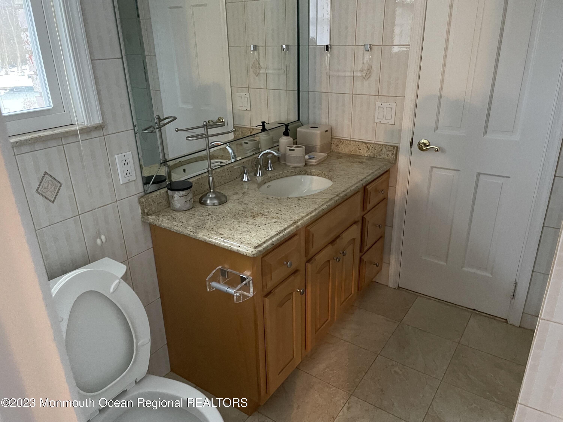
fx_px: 423
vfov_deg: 53.1
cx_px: 282
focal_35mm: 26
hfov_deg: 67.3
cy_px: 211
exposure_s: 1/30
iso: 640
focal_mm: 4.2
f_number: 1.6
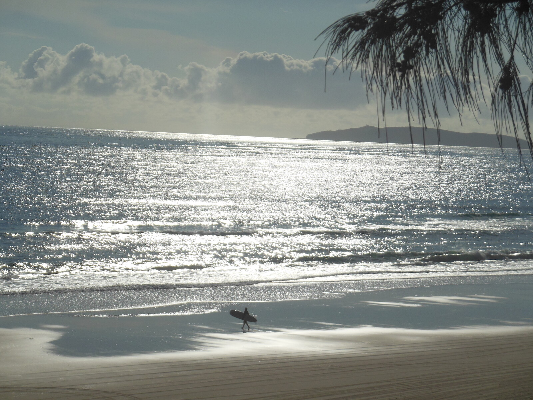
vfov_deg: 13.3
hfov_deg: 17.7
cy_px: 200
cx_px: 266
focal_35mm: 111
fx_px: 1709
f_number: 9.7
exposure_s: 1/2000
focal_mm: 19.7
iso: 125
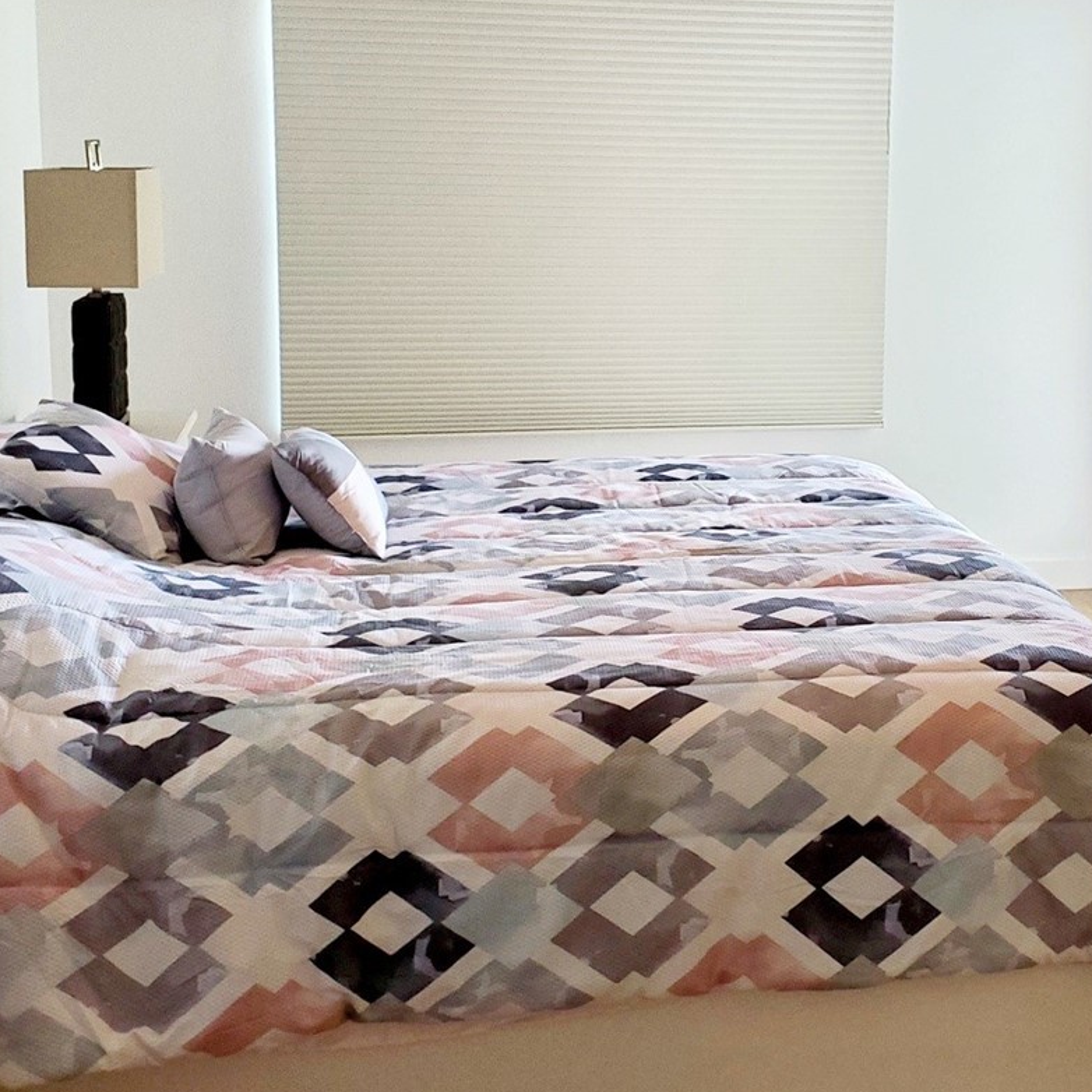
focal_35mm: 47
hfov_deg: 35.4
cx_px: 793
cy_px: 341
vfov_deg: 35.6
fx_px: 1677
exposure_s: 1/39.1
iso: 250
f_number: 2.4
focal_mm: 4.3
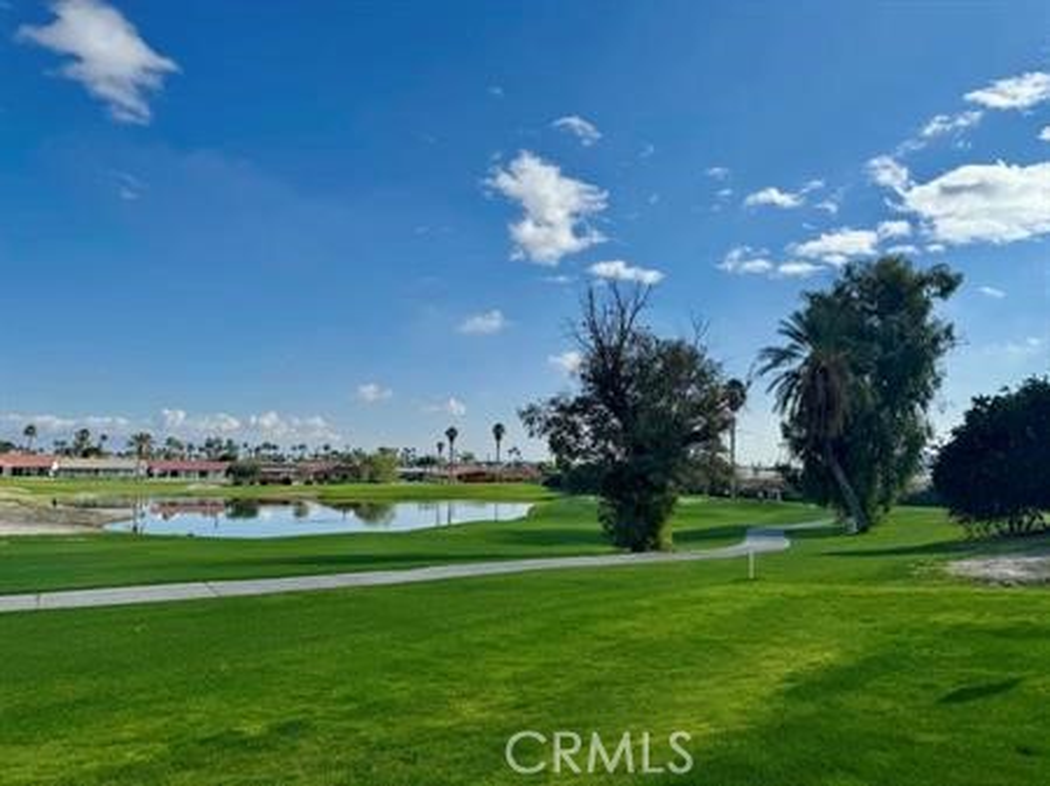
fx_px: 728
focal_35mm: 24
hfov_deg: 71.6
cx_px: 525
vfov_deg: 56.8
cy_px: 393
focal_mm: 6.76
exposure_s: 1/7092
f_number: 1.78
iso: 80
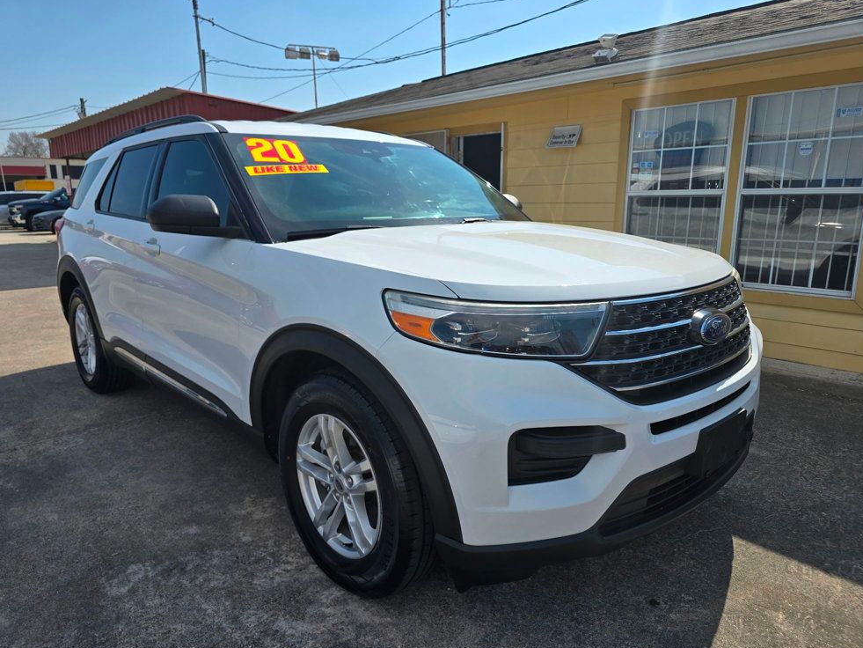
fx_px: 598
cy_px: 328
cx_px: 422
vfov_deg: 56.8
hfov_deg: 71.6
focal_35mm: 24
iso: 12
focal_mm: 6.3
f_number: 1.7
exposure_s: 1/981
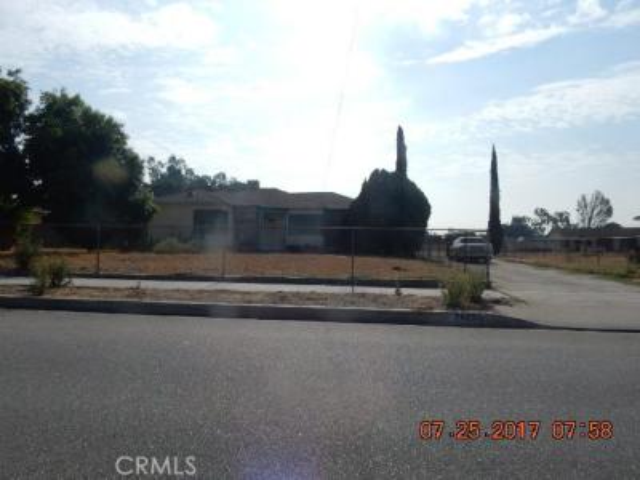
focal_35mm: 25
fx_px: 462
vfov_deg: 54.9
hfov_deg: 69.4
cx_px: 320
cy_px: 240
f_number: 4.8
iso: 125
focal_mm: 4.5
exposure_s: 1/2000
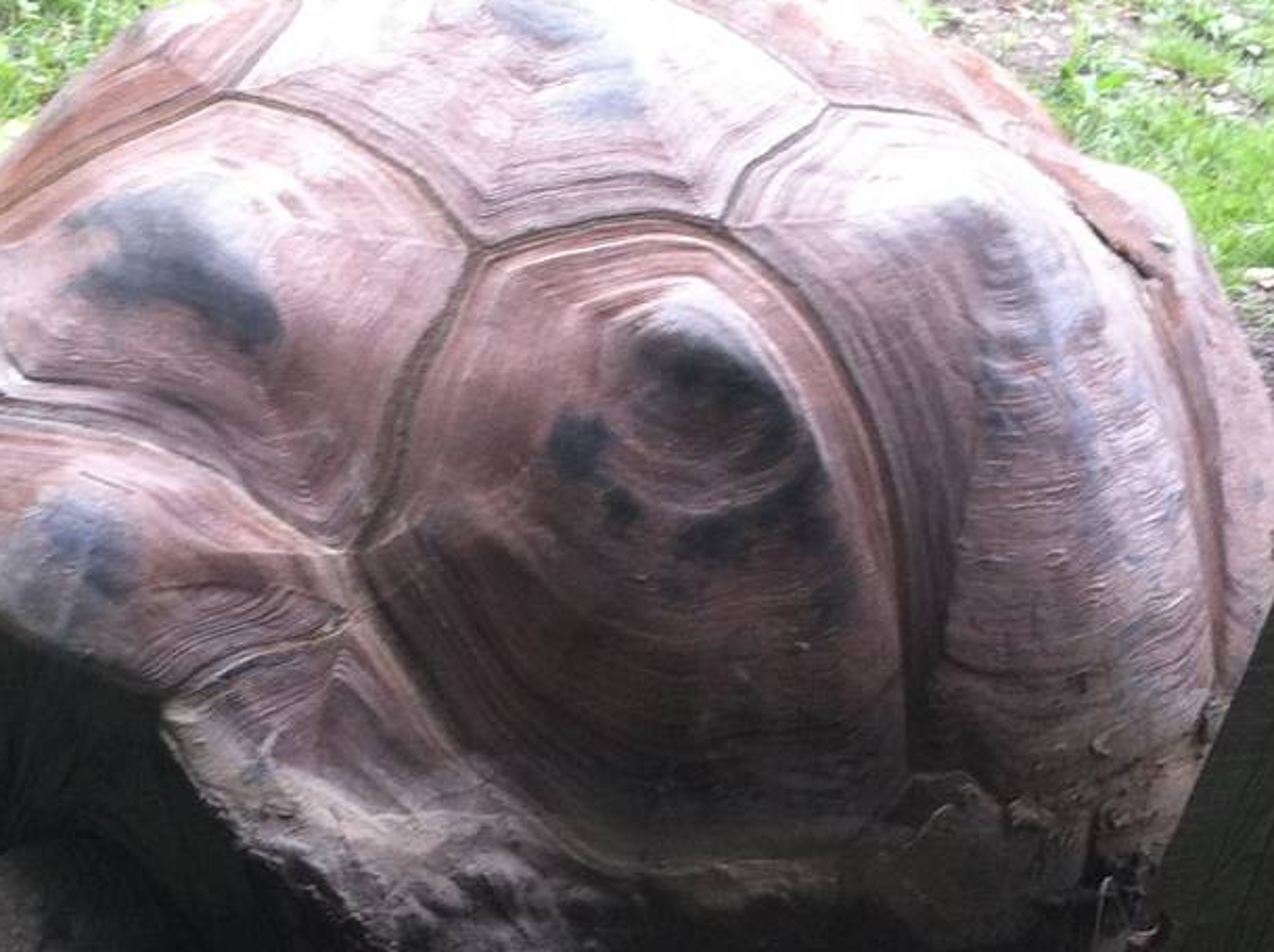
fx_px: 3381
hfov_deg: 21.2
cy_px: 666
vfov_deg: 16.0
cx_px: 360
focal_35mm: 92
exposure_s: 1/120
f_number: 2.8
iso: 100
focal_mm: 3.85
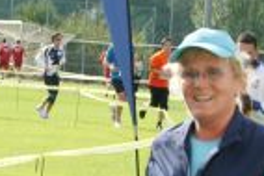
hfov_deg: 4.9
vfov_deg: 3.2
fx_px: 3098
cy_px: 329
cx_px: 93
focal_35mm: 422
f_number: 11
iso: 200
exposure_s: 1/125
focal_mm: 50
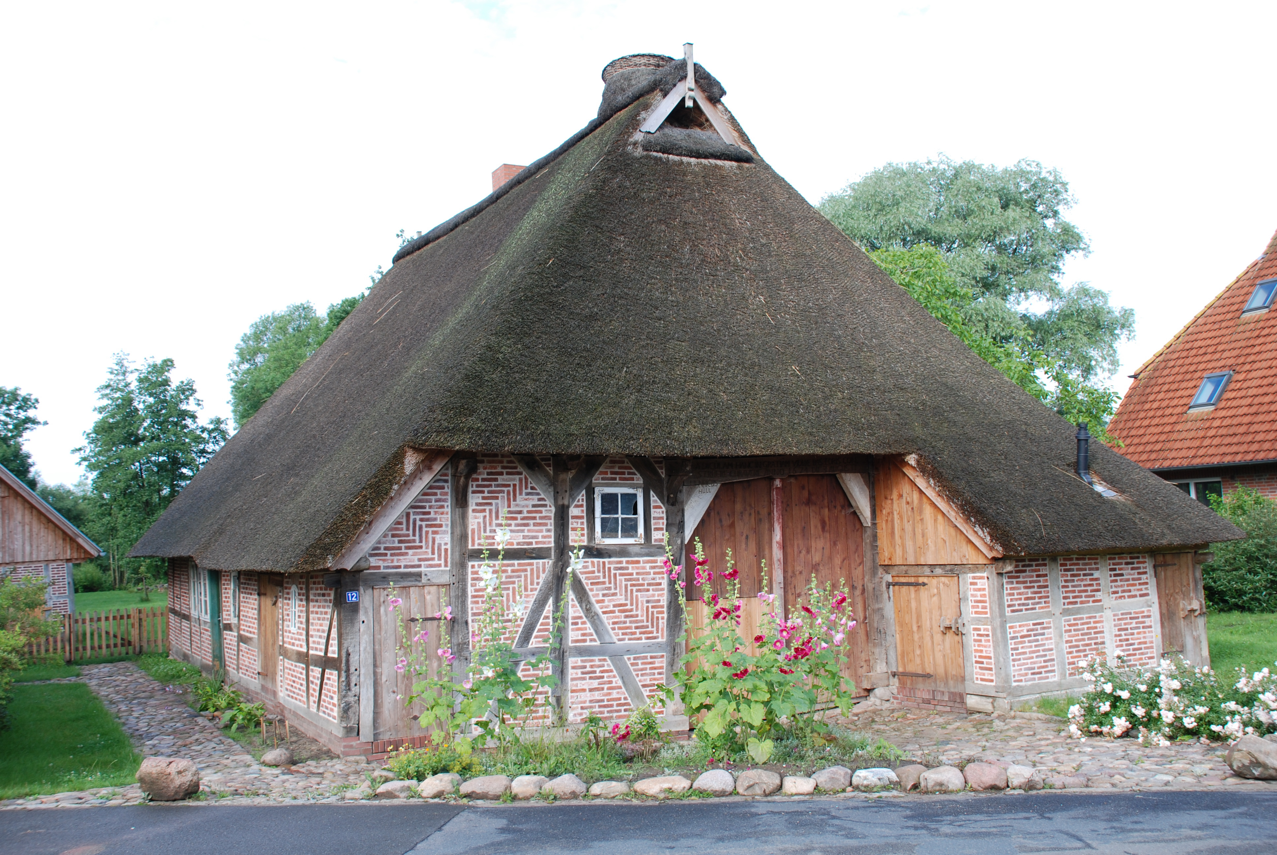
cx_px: 638
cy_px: 428
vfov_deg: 40.1
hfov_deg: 57.2
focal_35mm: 33
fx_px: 1172
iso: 100
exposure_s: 1/100
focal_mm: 22
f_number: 5
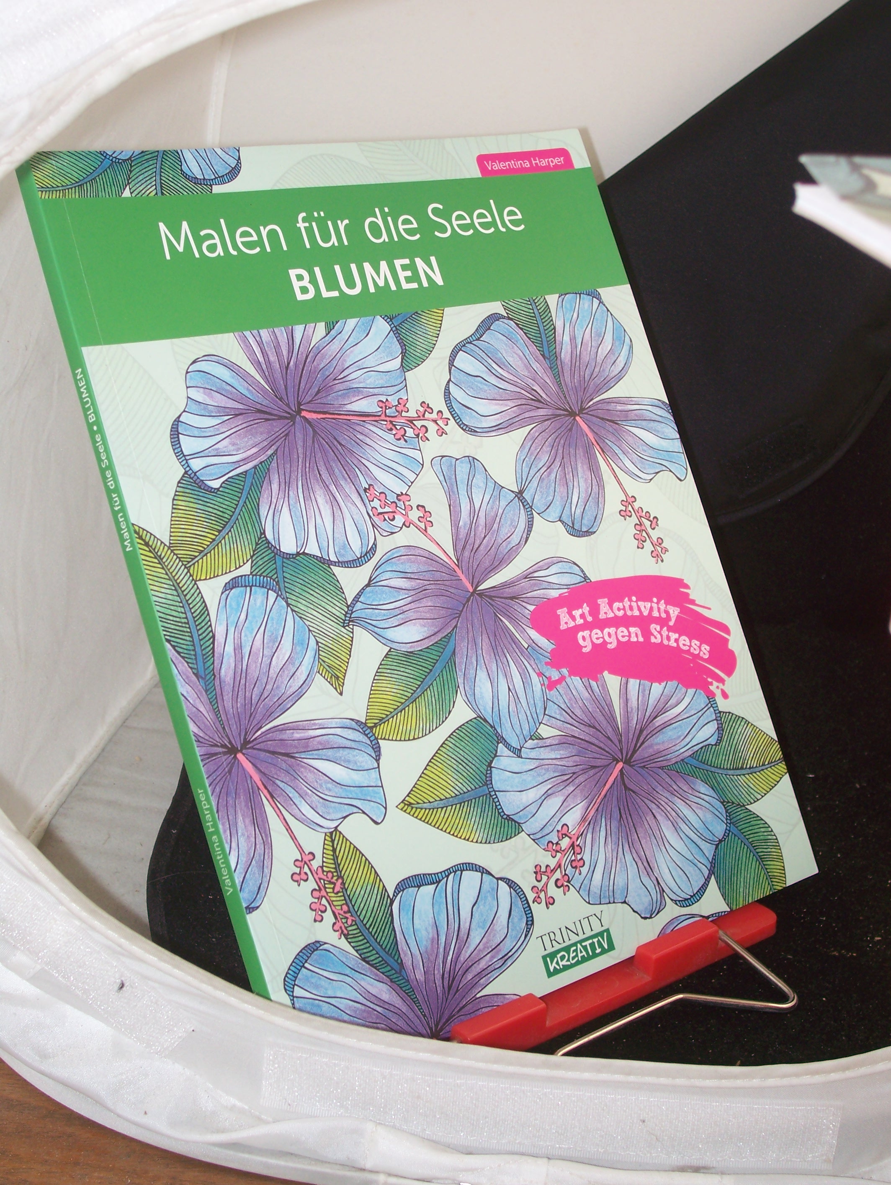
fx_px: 1817
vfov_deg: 36.1
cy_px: 592
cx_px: 446
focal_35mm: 53
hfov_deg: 27.6
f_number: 3.2
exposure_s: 1/80
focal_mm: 8.7
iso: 80
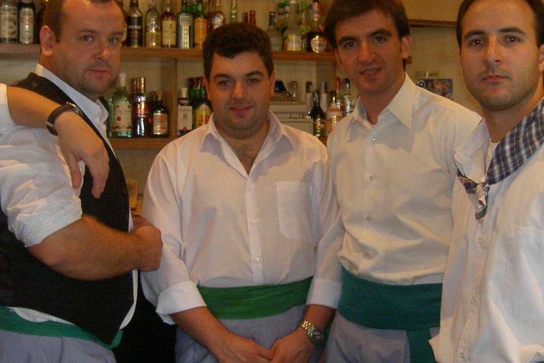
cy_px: 158
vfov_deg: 21.2
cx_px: 270
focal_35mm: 64
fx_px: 967
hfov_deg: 31.4
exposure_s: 1/59.5
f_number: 2.8
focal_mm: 8
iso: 100
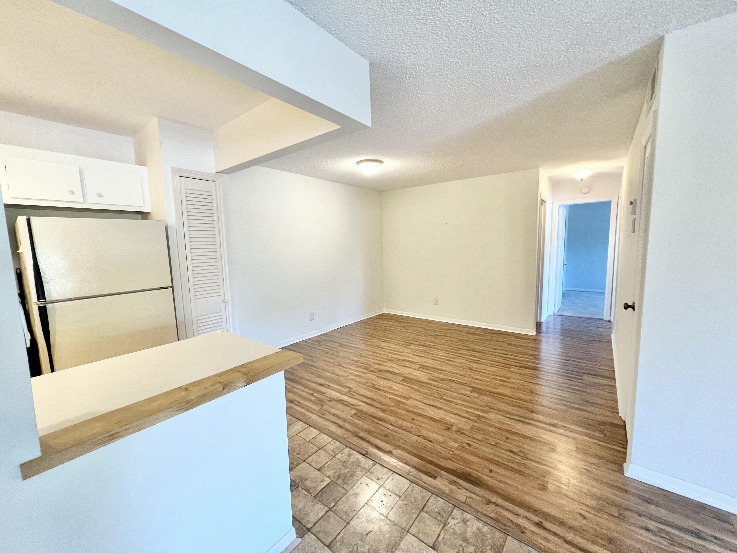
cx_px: 368
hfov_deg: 106.2
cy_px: 276
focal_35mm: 13
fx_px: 277
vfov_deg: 89.9
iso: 200
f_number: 1.8
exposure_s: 1/60
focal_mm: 1.57
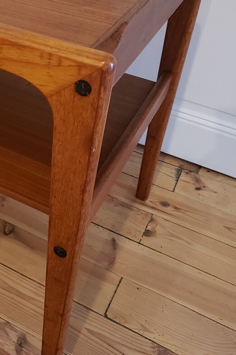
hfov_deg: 28.1
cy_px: 107
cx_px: 24
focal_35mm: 46
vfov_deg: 42.0
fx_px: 453
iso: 320
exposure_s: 1/33
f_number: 1.5
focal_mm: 4.3
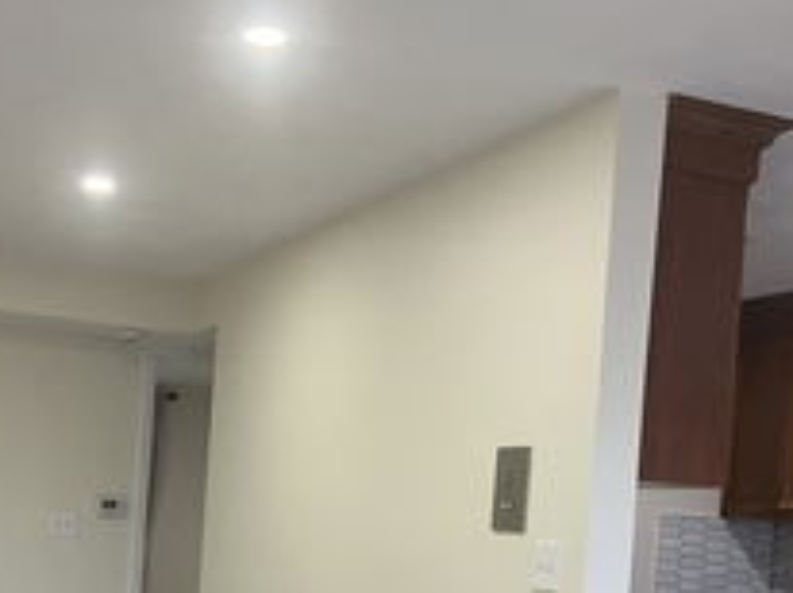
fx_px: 1327
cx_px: 271
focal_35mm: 58
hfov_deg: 33.0
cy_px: 601
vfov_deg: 24.0
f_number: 1.8
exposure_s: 1/60
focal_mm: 3.99
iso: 100
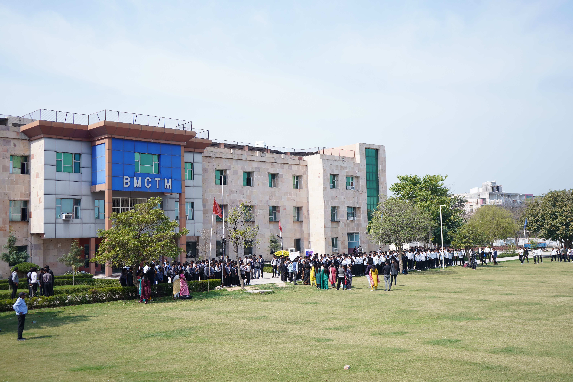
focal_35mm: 37
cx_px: 286
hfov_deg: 51.9
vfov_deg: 35.9
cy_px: 191
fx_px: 589
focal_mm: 37
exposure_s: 1/800
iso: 125
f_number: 4
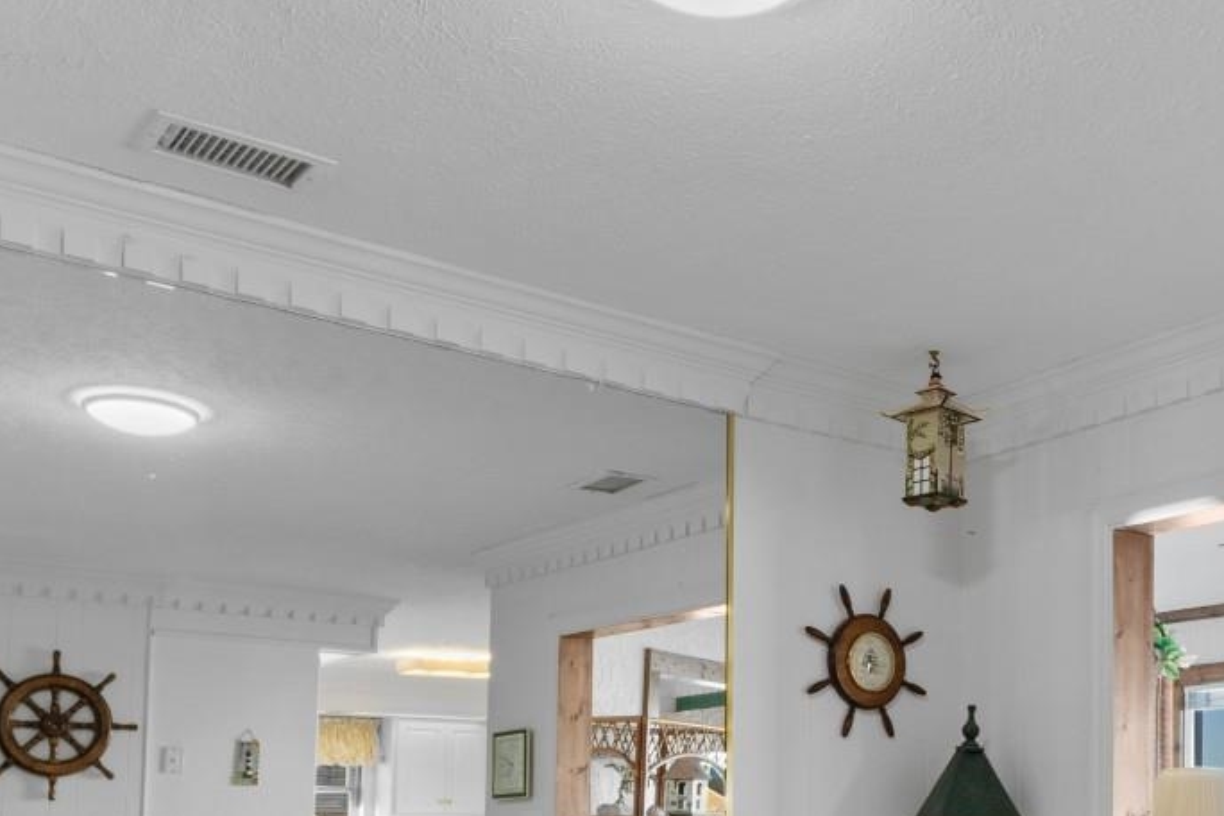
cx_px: 918
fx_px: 1530
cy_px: 846
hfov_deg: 42.3
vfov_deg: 27.8
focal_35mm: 45
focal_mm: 13
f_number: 4.8
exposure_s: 1/5
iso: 100
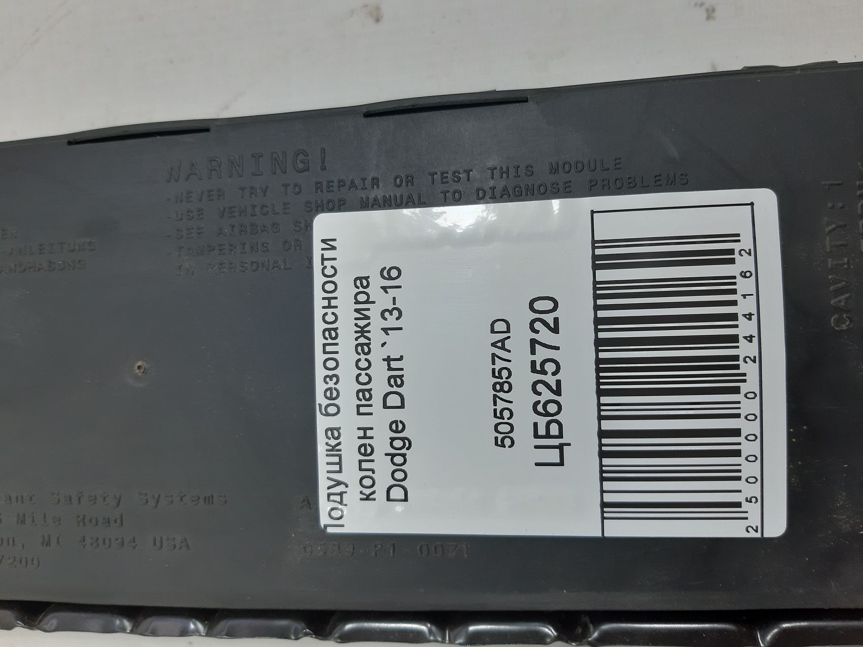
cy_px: 324
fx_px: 673
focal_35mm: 27
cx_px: 432
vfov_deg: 51.3
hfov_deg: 65.3
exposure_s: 1/100
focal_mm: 3.93
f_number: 1.7
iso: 40
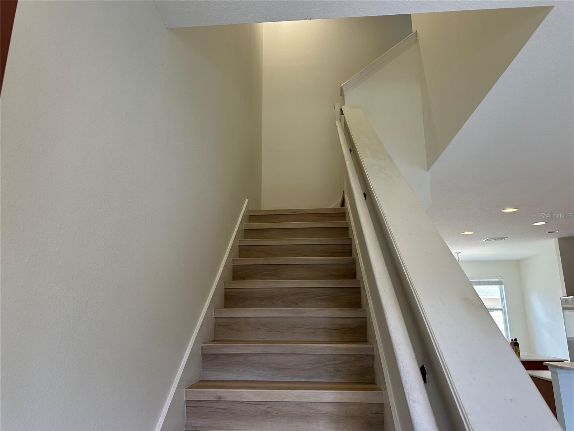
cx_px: 287
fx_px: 398
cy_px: 216
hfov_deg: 71.6
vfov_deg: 56.8
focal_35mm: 24
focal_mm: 6.86
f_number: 1.78
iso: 100
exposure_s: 1/120
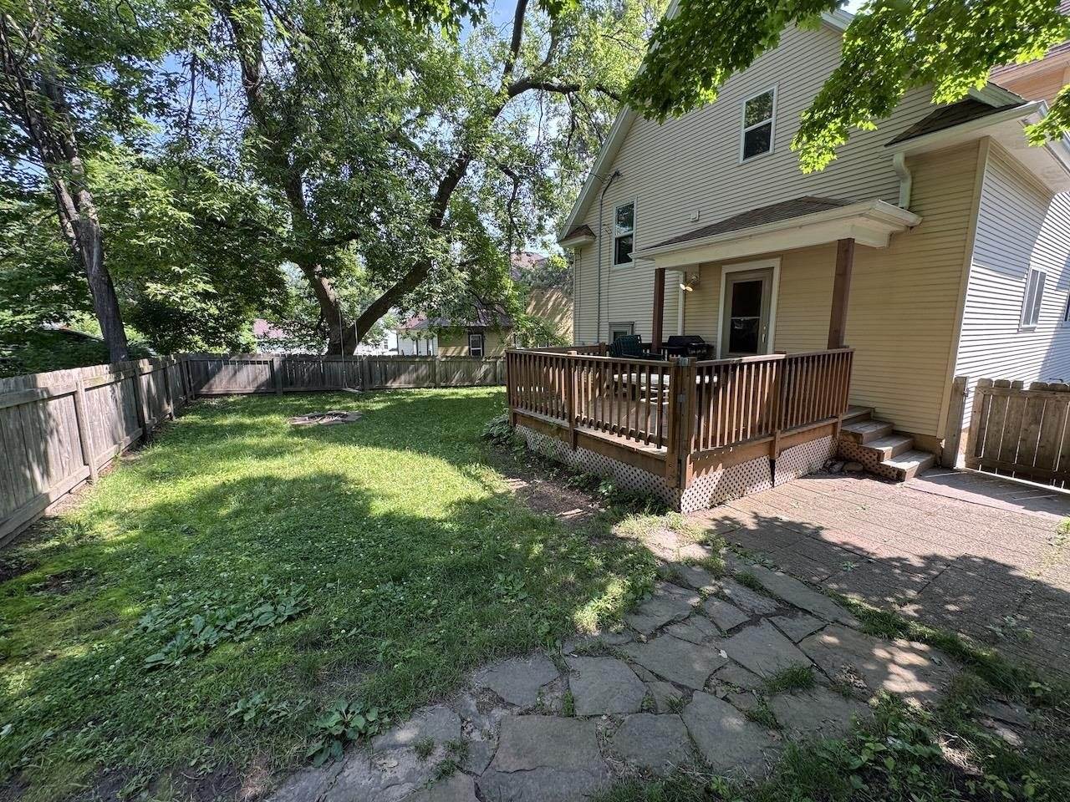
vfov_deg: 85.7
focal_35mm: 14
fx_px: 433
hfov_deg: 102.1
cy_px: 401
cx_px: 535
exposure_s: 1/127
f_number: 2.2
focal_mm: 2.22
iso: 40
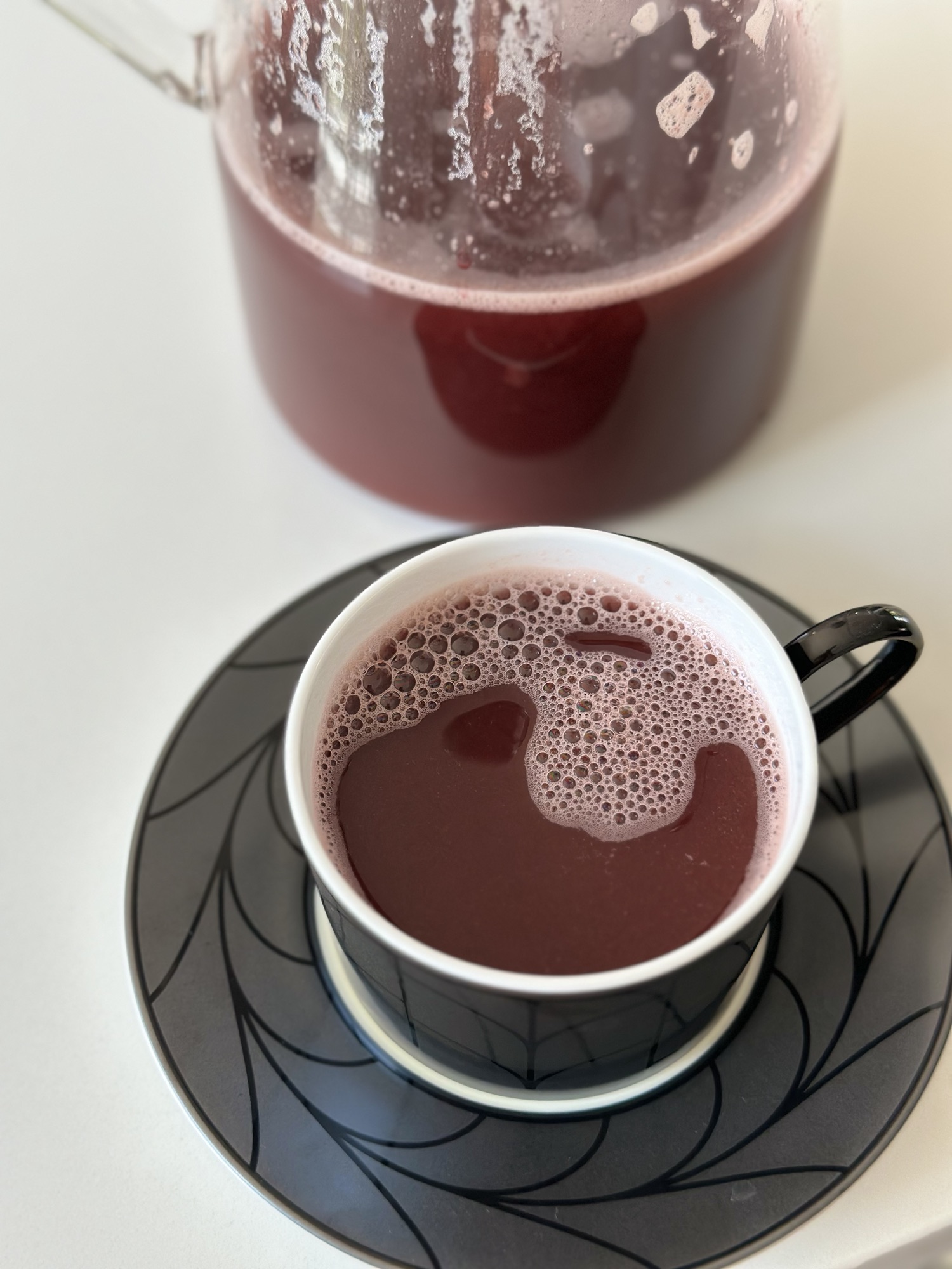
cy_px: 634
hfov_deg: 30.3
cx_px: 476
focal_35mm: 48
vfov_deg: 39.7
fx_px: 1760
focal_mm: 6.86
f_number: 1.78
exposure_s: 1/216
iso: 80
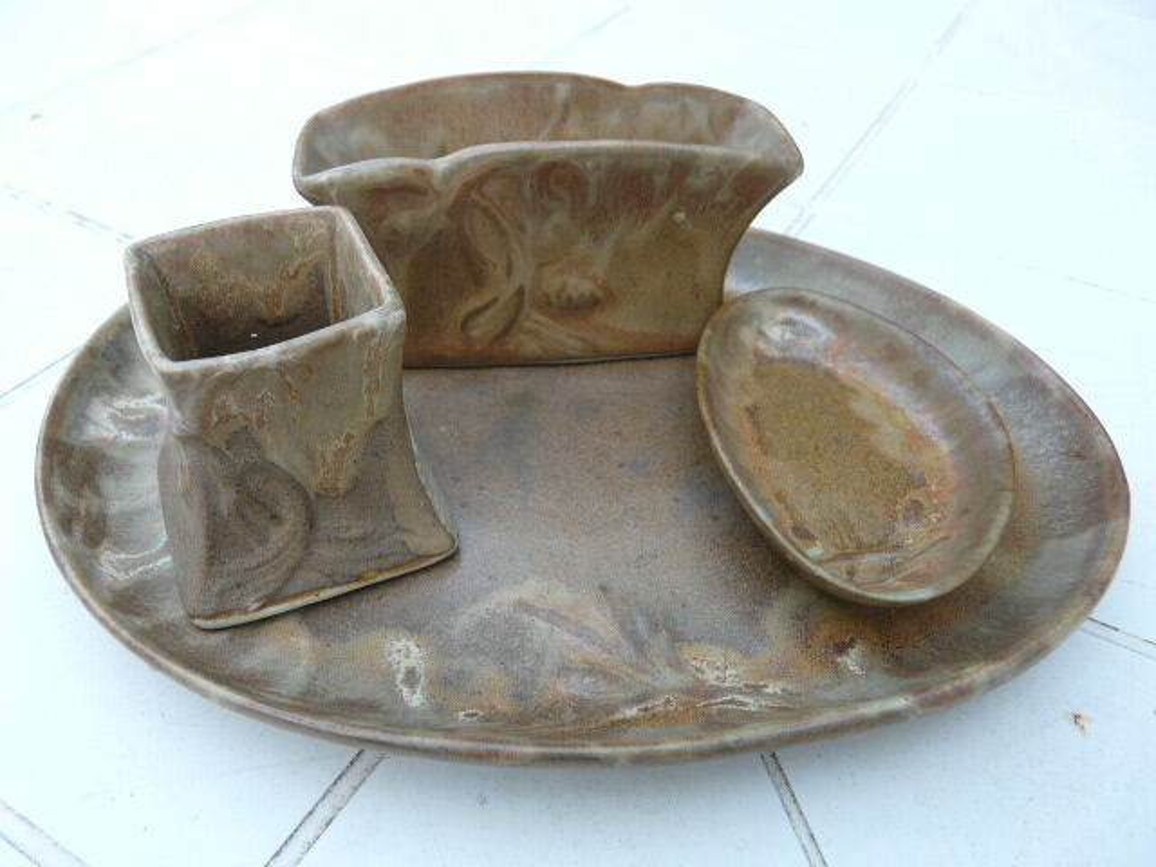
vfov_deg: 49.7
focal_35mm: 28
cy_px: 434
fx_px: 935
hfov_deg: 63.4
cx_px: 578
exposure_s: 1/60
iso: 100
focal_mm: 4.6
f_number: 2.8
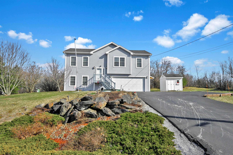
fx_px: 146
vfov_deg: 56.1
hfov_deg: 77.3
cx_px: 116
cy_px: 78
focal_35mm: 22
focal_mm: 22.5
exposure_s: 1/4000
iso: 2000
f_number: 14
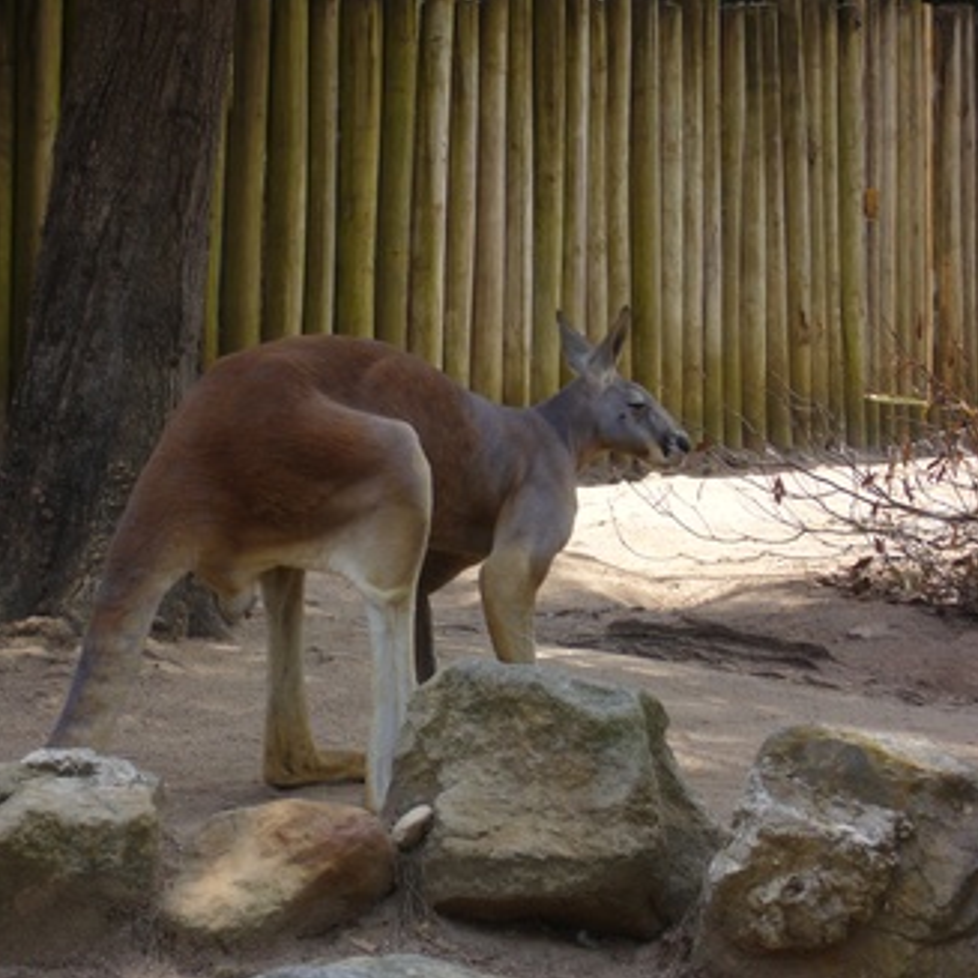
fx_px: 3996
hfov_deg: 14.0
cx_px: 413
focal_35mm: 125
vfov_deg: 14.0
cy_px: 490
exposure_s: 1/125
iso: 80
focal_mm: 17.4
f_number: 5
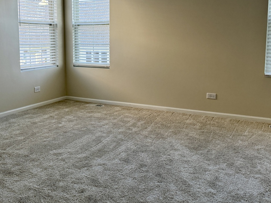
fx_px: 329
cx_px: 108
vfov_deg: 34.1
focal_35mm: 42
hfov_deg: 44.6
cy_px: 75
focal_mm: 6.76
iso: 160
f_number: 1.78
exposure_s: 1/238
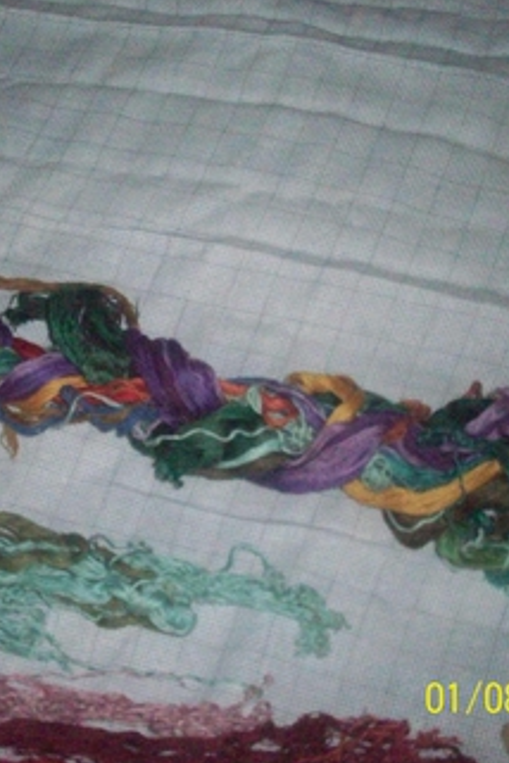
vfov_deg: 36.9
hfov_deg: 24.9
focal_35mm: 54
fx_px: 1145
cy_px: 373
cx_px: 162
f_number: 2.8
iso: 800
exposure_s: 1/64
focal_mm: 6.2
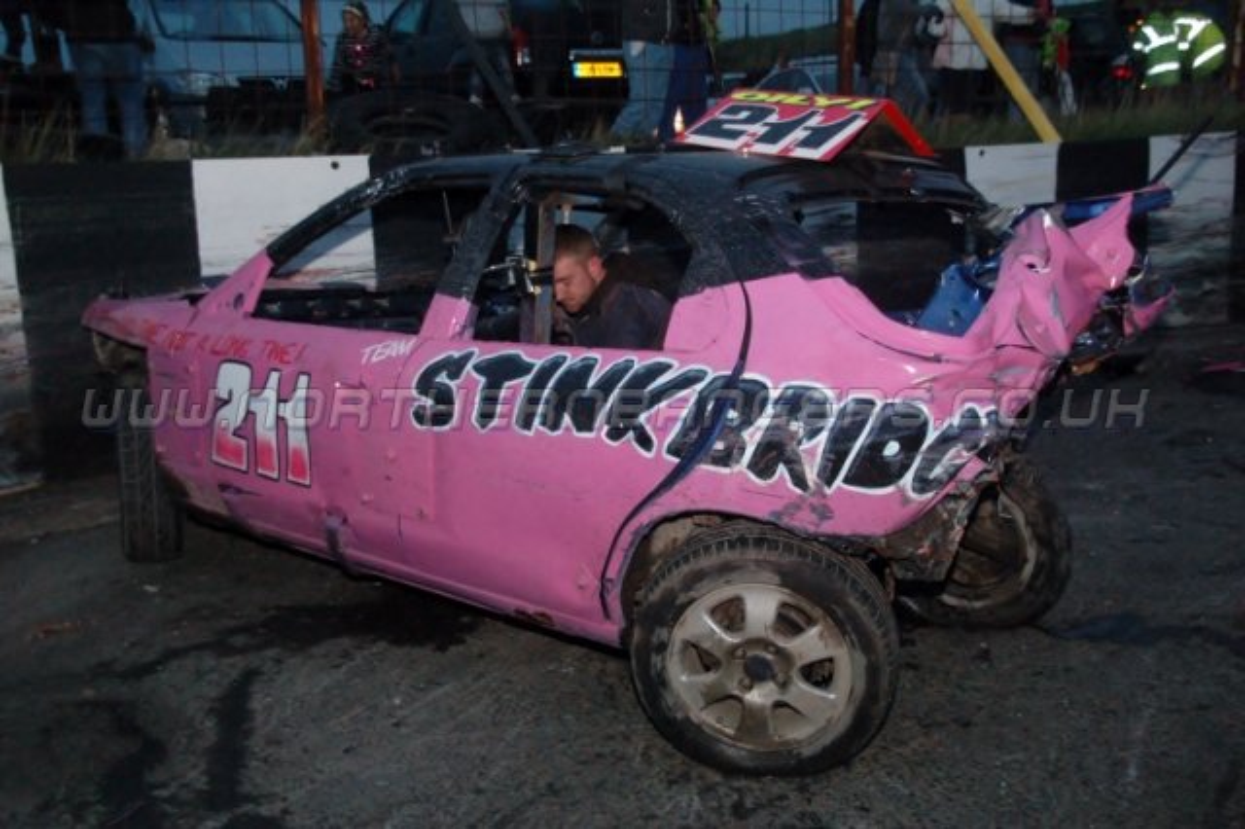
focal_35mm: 46
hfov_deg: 42.3
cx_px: 622
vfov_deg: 28.9
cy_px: 414
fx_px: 1607
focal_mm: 31
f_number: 4.5
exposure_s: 1/60
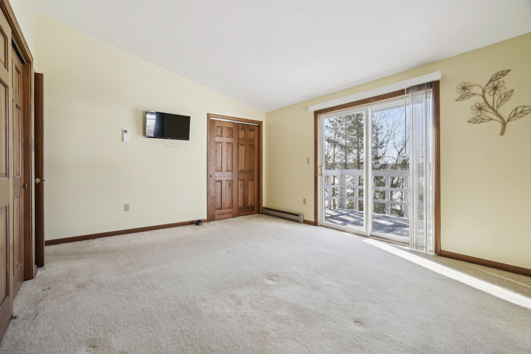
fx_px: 236
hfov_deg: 96.7
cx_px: 266
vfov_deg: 73.7
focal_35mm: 16
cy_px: 177
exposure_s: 1/60
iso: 640
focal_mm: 16
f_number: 8
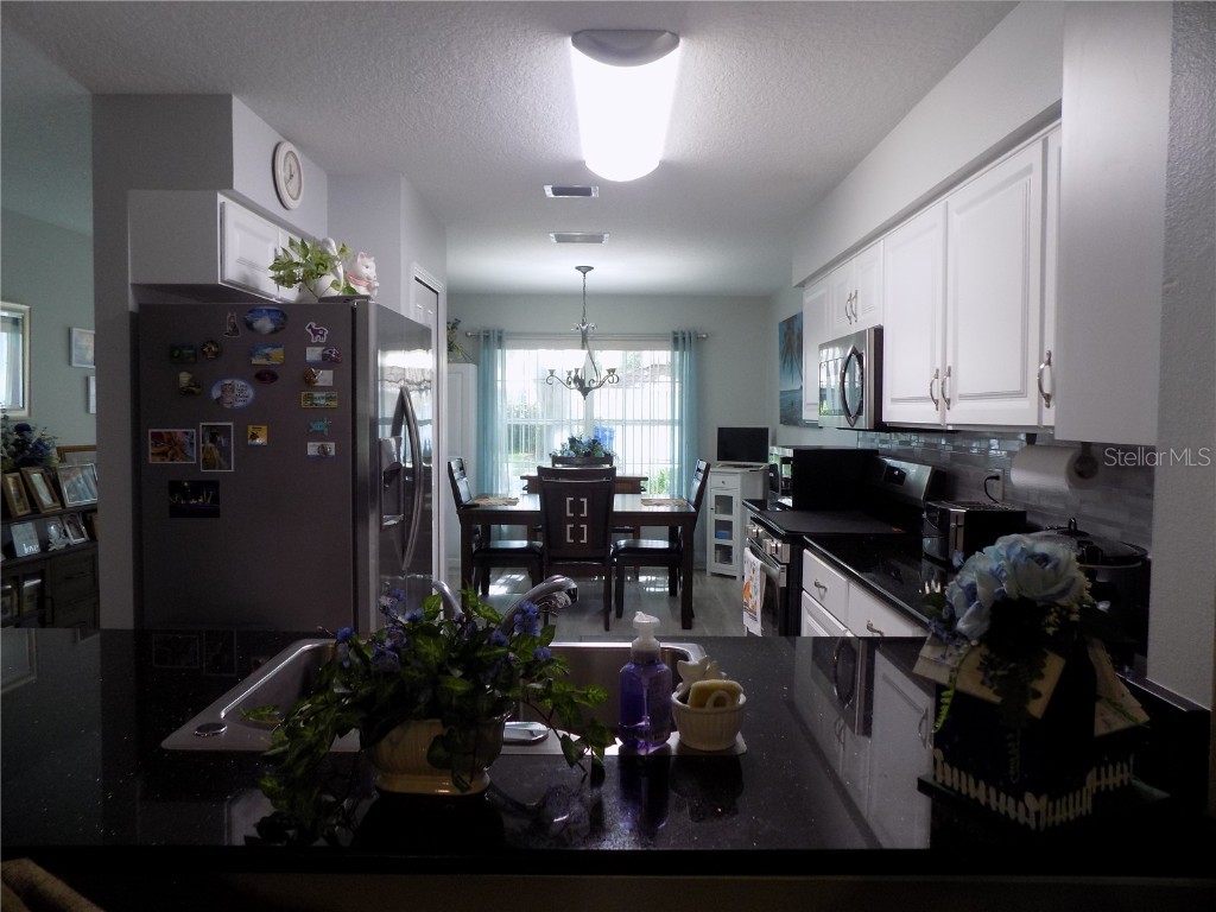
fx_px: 808
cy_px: 456
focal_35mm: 23
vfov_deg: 58.9
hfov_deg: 73.9
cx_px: 608
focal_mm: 4
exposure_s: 1/30
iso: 125
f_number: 3.1
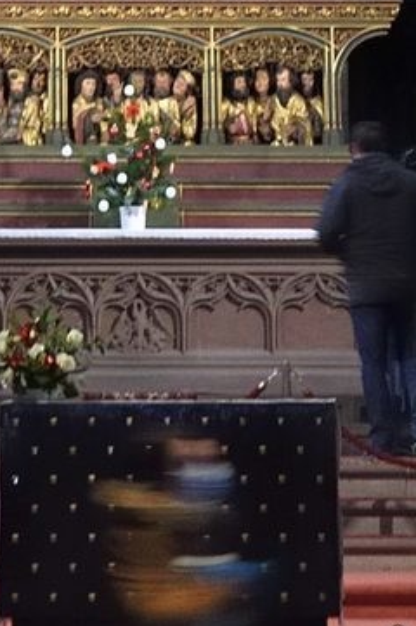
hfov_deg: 5.7
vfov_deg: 7.5
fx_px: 4168
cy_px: -1290
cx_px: 101
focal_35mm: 240
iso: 2000
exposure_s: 1/5
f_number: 6.3
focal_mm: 36
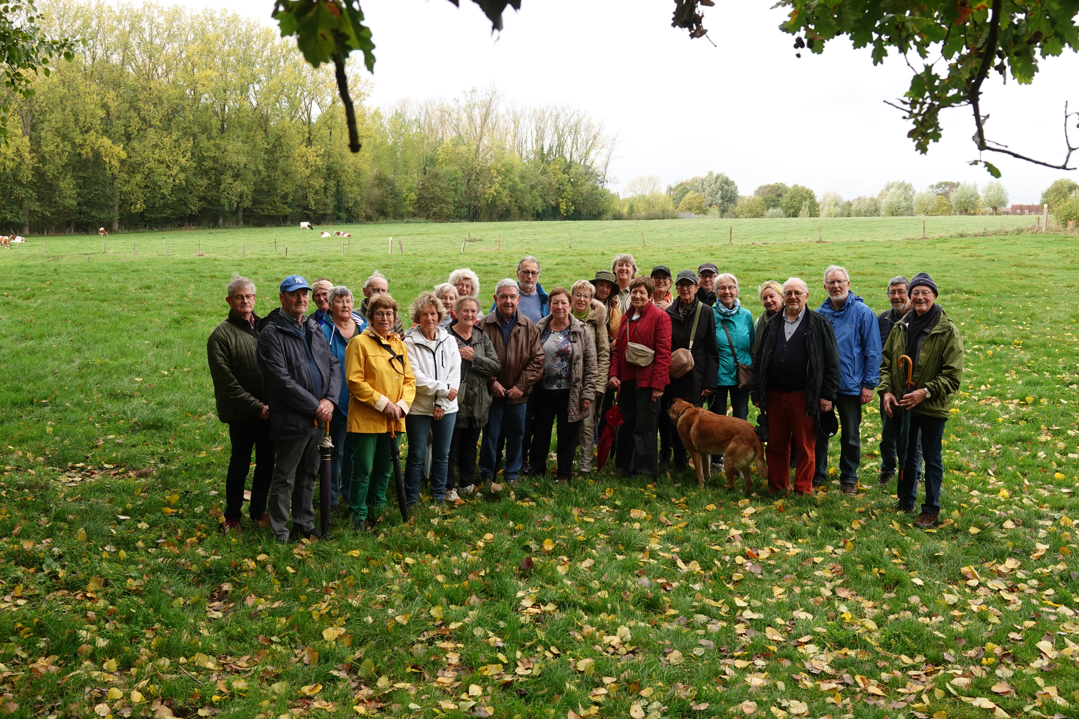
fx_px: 1199
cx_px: 540
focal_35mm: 40
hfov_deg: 48.5
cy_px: 360
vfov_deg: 33.4
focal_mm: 14.65
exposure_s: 1/160
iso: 100
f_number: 3.2
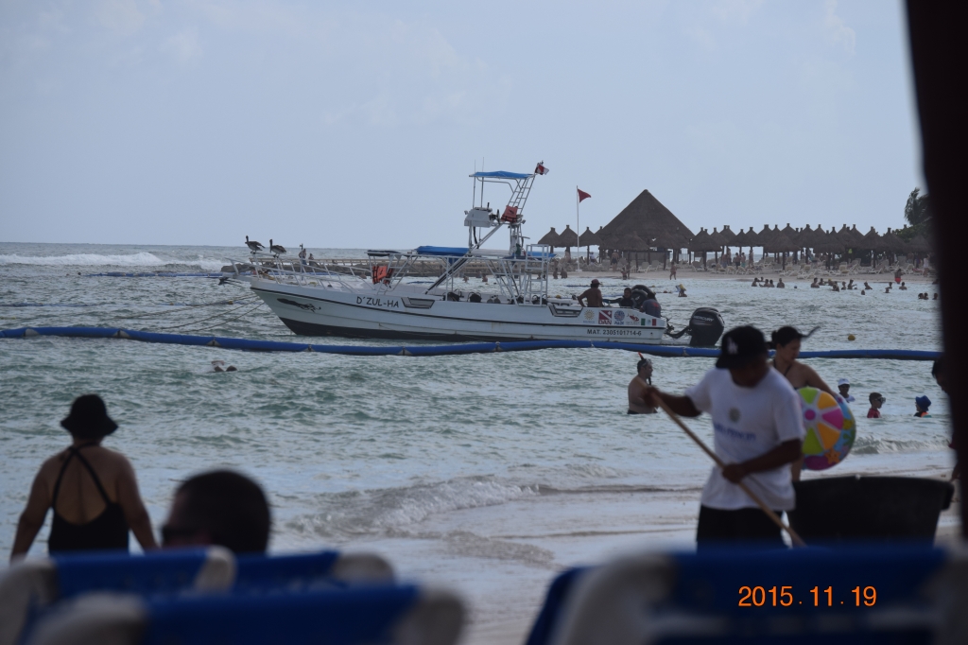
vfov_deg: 6.8
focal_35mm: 202
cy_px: 322
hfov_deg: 10.2
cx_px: 484
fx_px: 5443
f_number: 5.6
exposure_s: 1/2000
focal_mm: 135
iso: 250
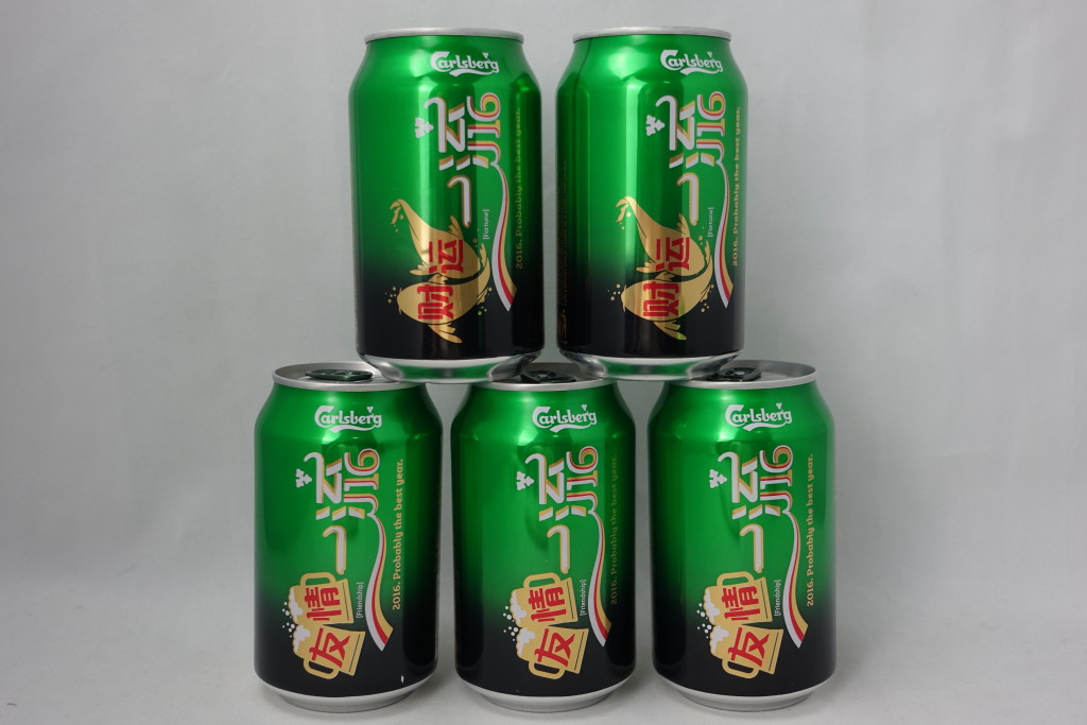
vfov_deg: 31.9
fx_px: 1268
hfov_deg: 46.4
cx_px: 544
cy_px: 362
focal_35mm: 42
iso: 125
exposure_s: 1/60
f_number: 2.8
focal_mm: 15.31
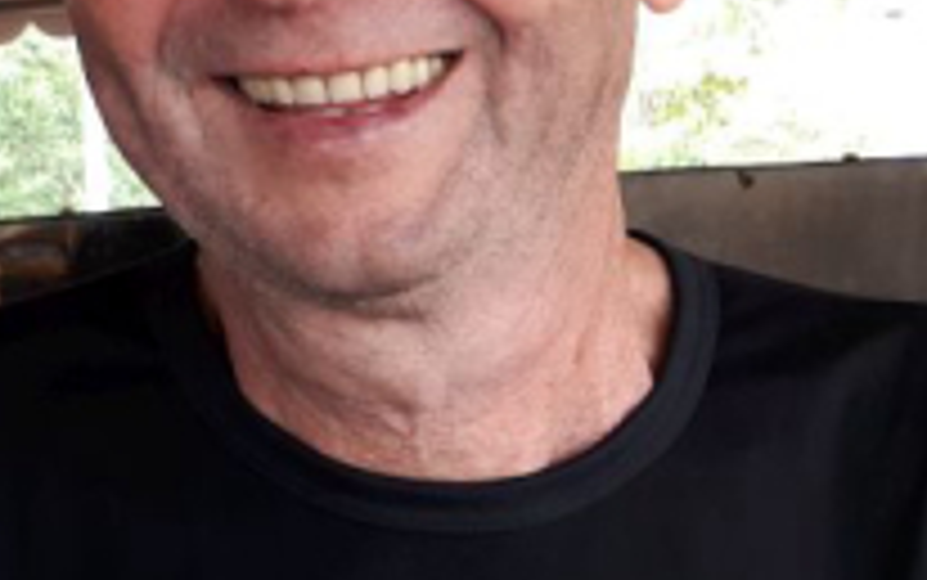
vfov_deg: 14.2
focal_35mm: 92
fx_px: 2326
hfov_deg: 21.3
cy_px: 450
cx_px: 1046
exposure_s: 1/40
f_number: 1.9
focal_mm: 3.6
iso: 40
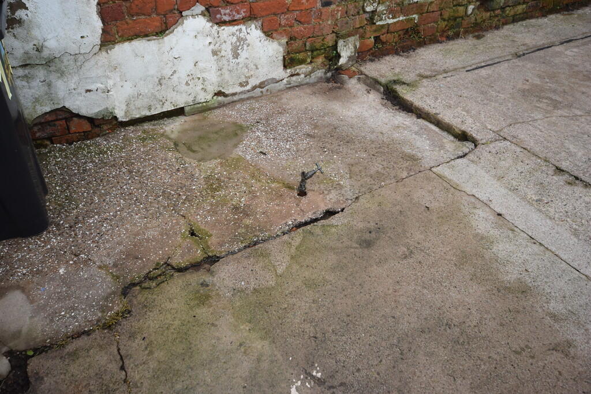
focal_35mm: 30
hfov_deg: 61.9
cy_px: 197
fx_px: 493
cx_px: 296
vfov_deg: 43.6
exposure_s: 1/125
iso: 400
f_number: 5.6
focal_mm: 20
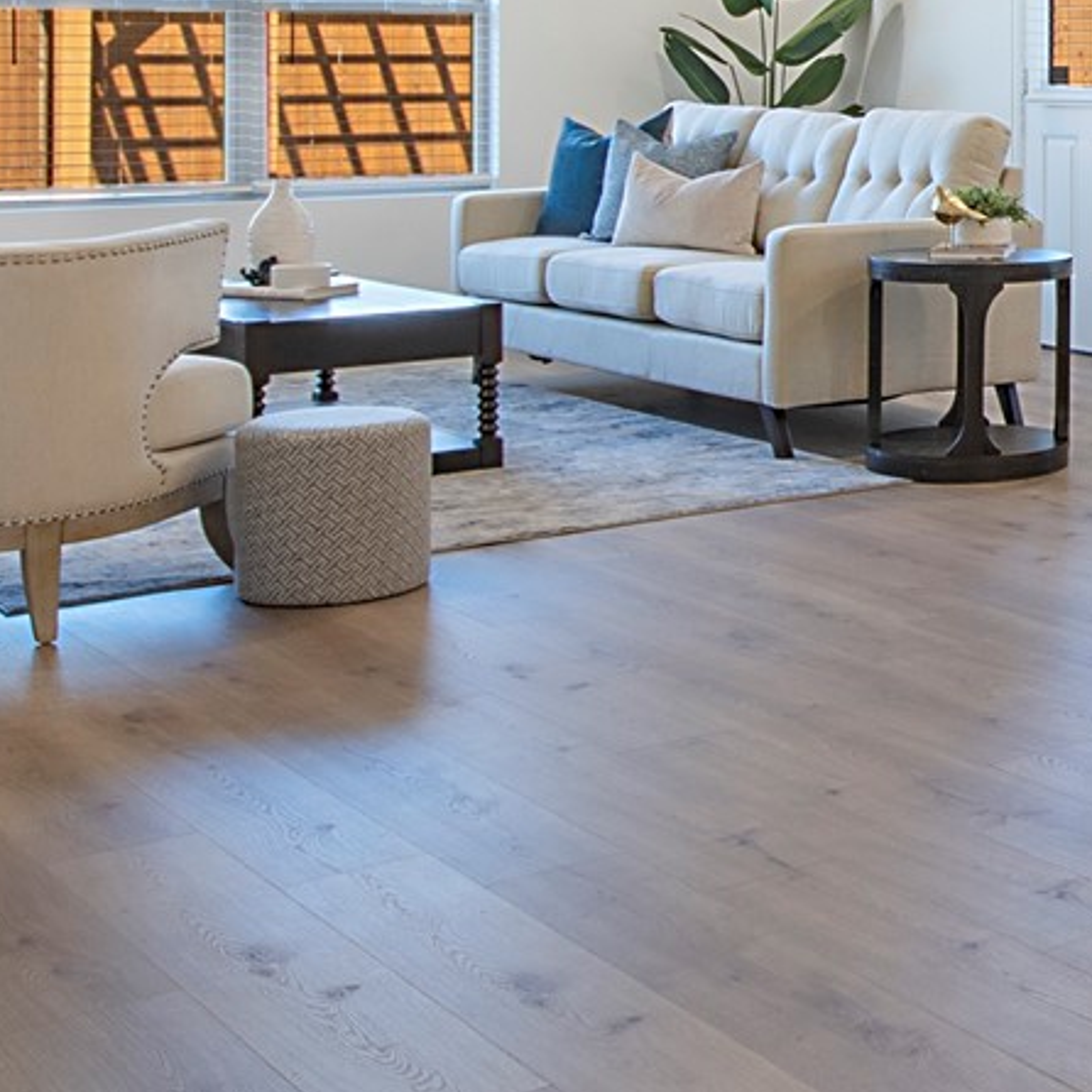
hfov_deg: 24.0
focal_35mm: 62
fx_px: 2213
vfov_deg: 26.4
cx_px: 1454
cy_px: 21
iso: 100
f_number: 11
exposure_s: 1/5
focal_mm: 10
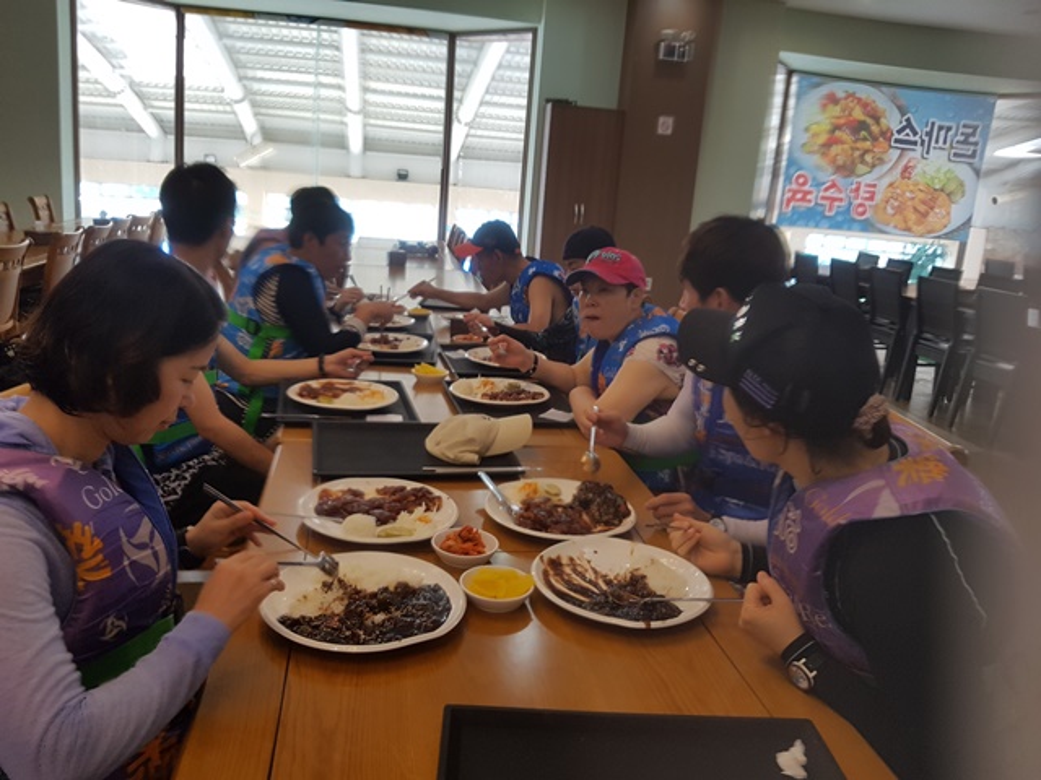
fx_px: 782
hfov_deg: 67.3
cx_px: 520
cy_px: 390
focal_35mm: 26
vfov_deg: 53.1
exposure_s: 1/120
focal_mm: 4.2
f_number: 1.7
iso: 100
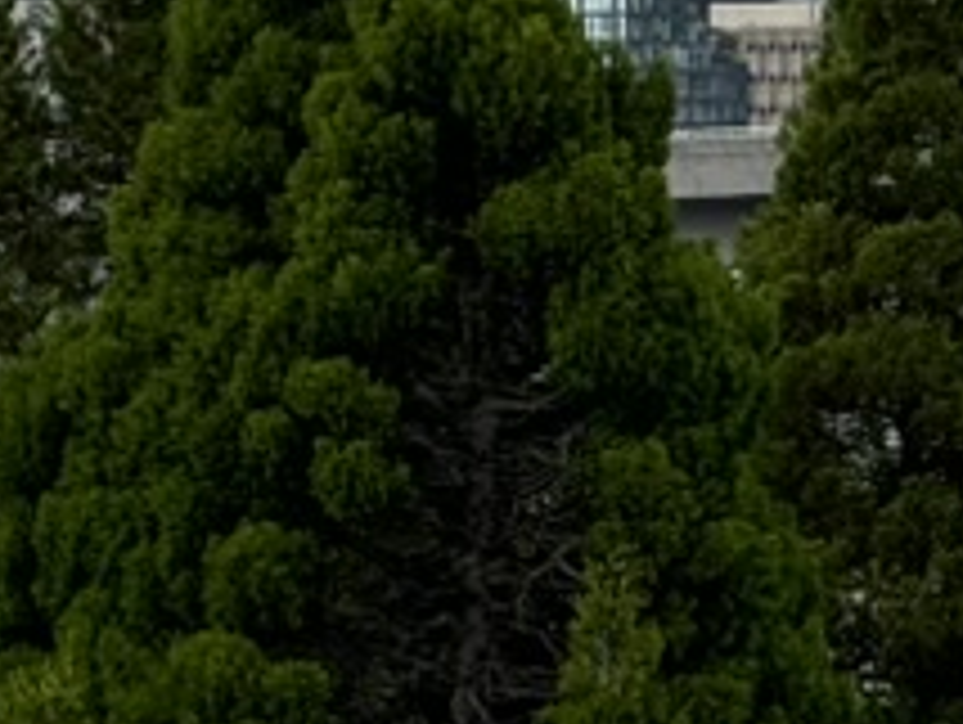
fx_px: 10249
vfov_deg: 4.0
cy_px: -378
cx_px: 590
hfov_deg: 5.4
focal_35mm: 368
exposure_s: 1/737
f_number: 2.8
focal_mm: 9
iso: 25
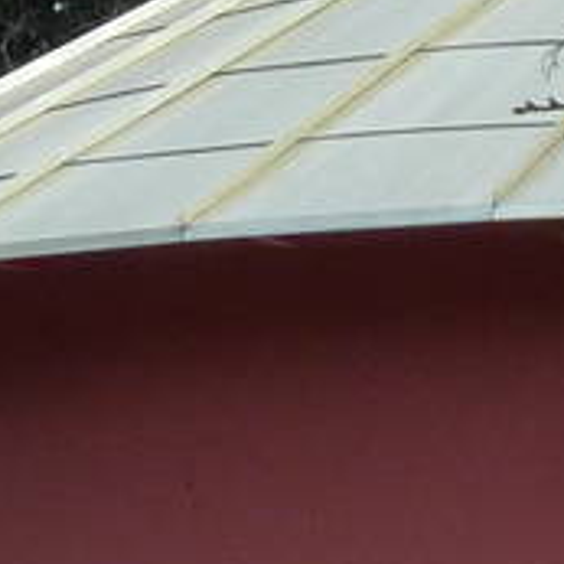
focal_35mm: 1117
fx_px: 20590
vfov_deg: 1.6
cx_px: 561
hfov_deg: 1.6
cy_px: 926
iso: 160
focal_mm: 22.5
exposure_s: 1/500
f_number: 4.5
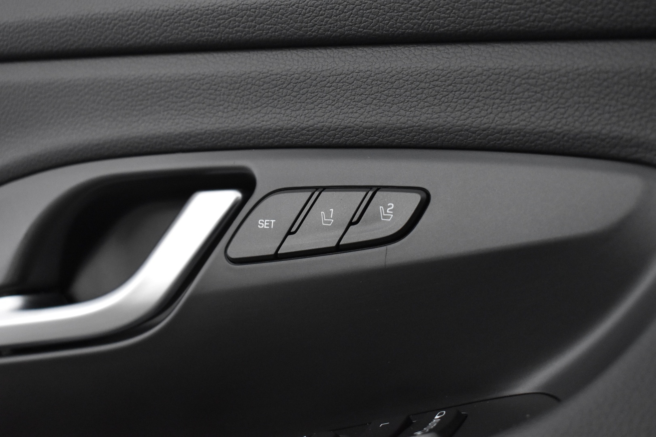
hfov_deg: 36.9
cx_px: 328
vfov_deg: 25.1
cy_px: 218
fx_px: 984
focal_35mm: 54
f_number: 4.8
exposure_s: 1/60
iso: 3200
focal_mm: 36
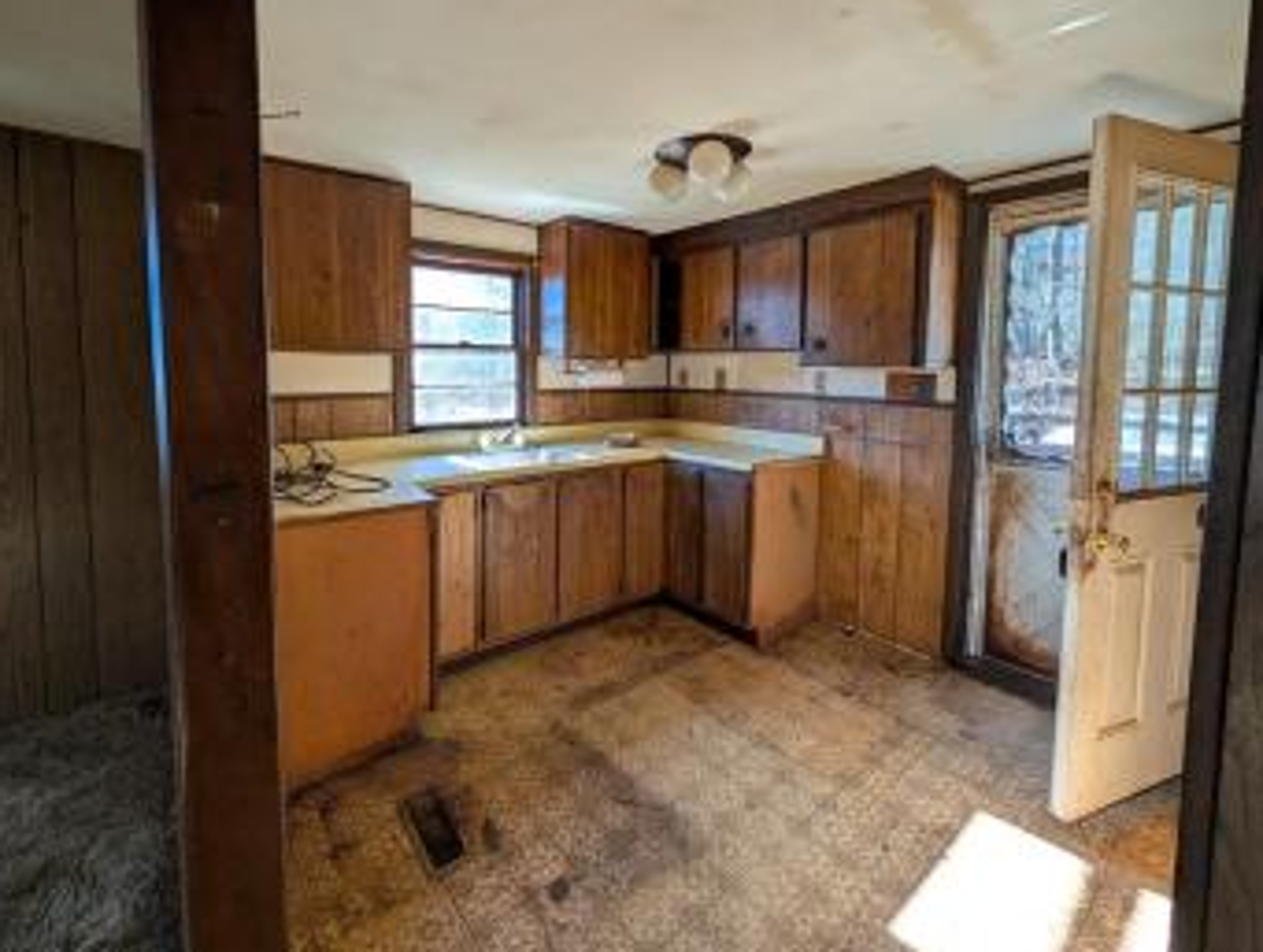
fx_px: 512
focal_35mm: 14
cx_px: 600
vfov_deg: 85.3
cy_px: 407
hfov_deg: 101.9
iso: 69
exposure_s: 1/156
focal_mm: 2.02
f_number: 1.7
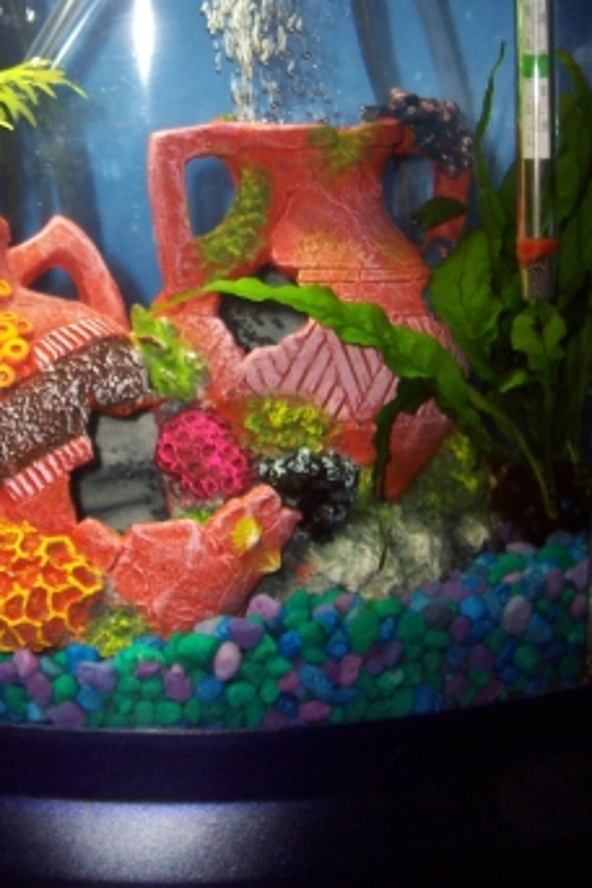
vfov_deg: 32.8
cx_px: 135
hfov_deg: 22.4
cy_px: 232
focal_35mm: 60
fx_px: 1480
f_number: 2.8
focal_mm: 5.6
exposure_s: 1/60
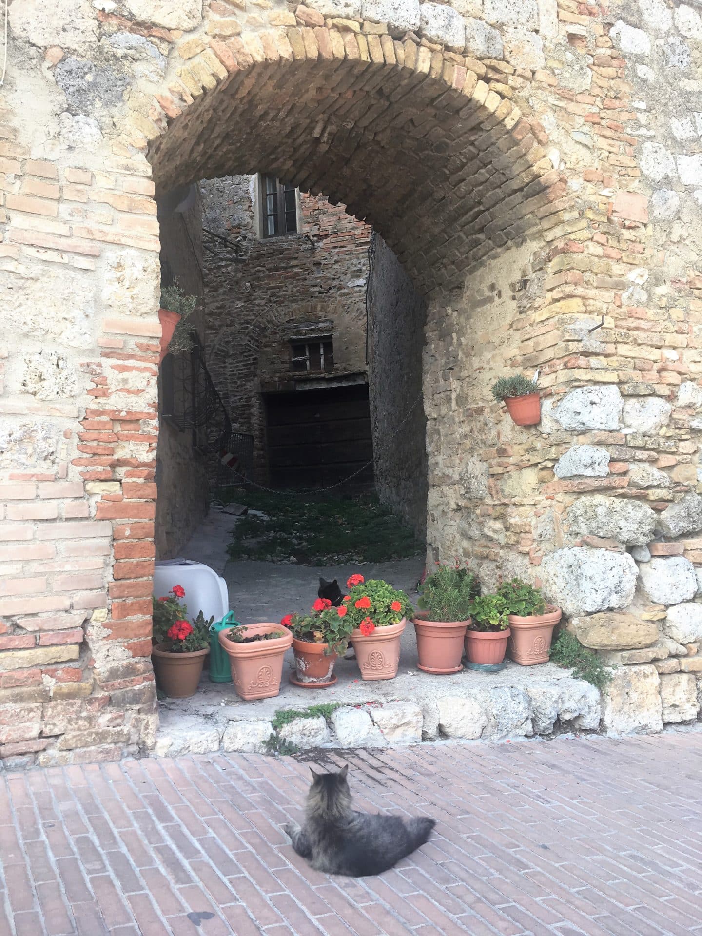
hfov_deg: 48.2
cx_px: 351
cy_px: 468
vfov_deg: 61.7
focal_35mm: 29
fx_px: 784
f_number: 2.2
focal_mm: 4.15
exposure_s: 1/104
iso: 25
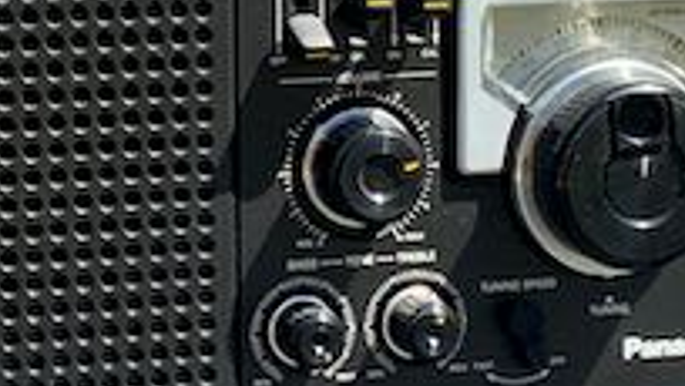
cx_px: 57
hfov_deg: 13.7
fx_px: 2817
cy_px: 111
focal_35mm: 155
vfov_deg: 7.8
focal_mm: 3
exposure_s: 1/739
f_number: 1.8
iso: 16
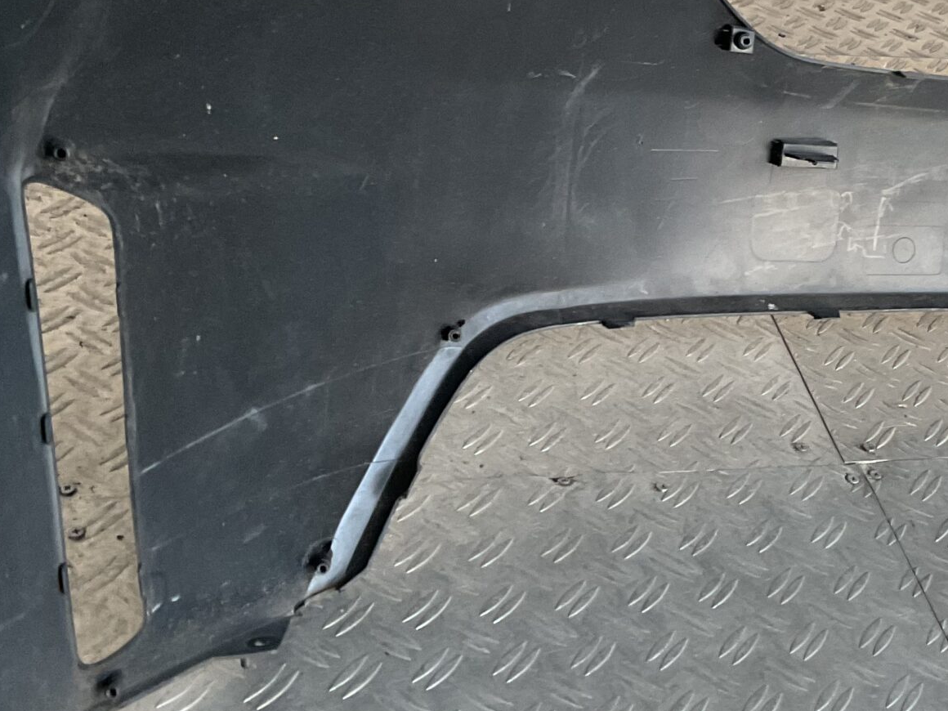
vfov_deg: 22.8
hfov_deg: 29.8
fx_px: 1753
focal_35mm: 64
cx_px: 709
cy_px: 239
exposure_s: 1/50
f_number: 1.8
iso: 125
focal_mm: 3
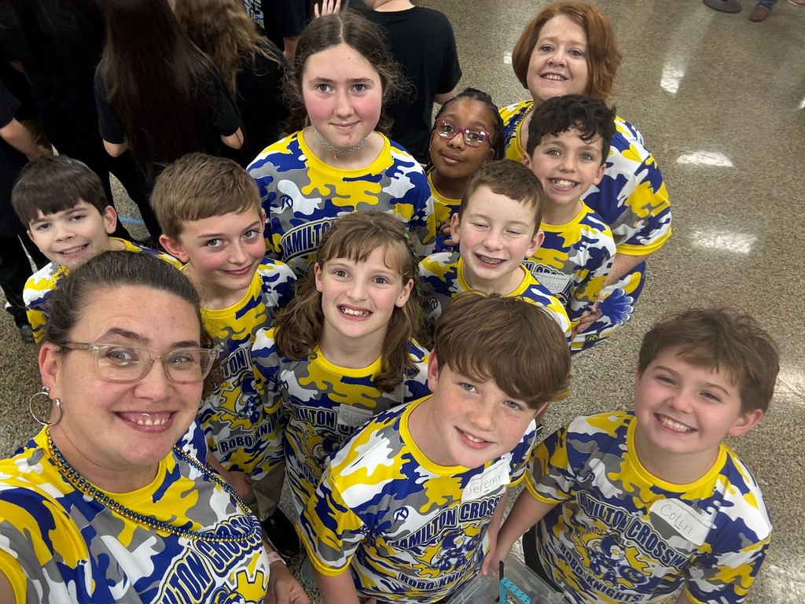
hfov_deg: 73.9
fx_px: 535
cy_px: 302
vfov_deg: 58.9
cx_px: 402
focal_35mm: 23
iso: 100
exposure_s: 1/41
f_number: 1.9
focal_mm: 2.69
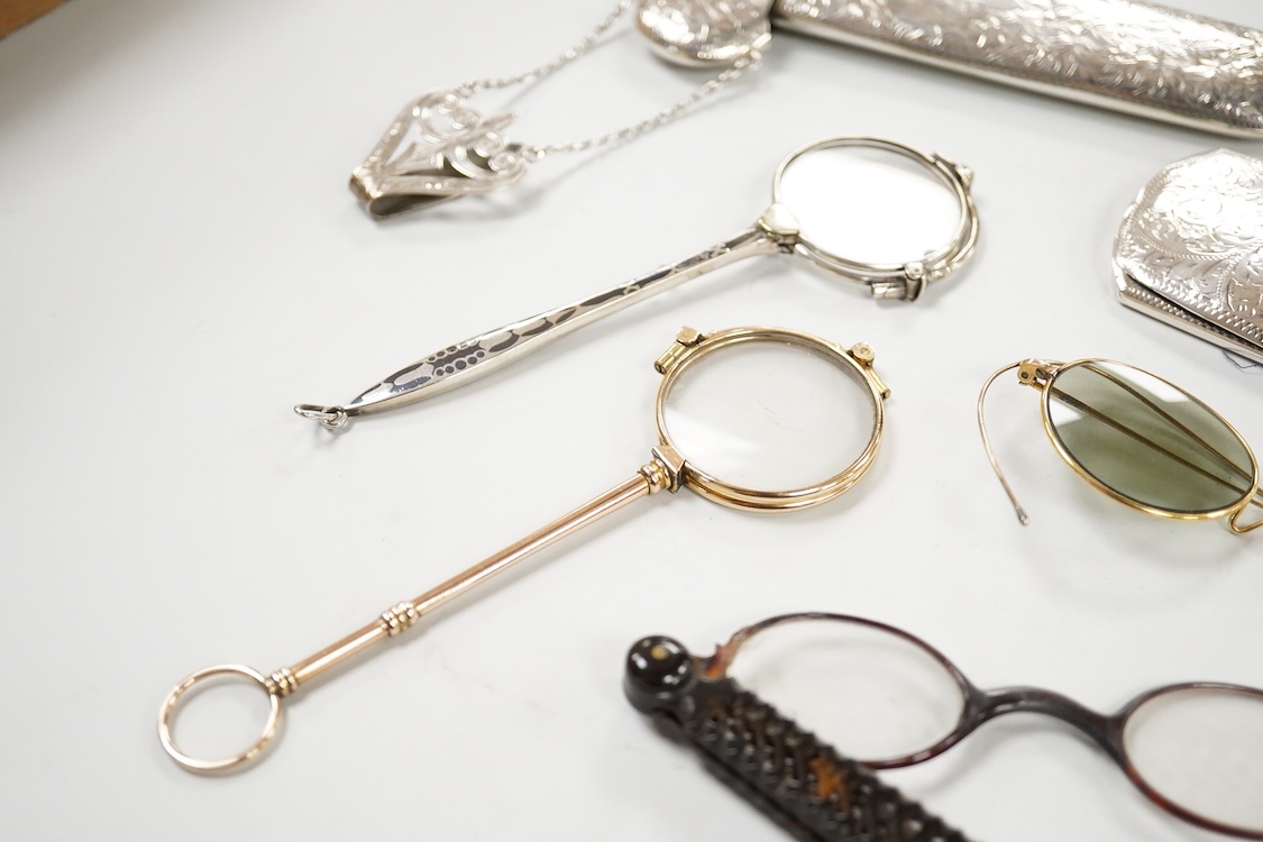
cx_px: 632
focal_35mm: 45
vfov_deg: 29.9
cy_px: 421
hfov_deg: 43.6
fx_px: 1579
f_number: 3.5
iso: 2500
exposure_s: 1/400
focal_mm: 30
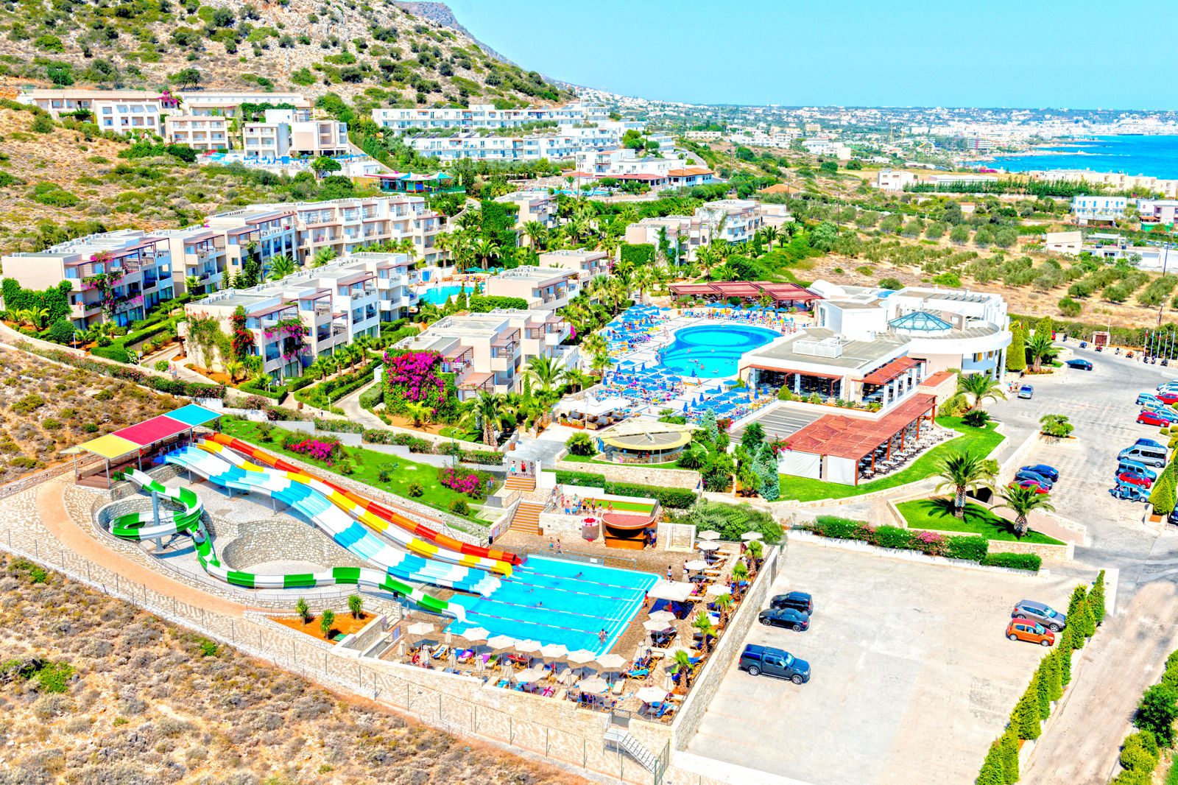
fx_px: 1112
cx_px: 589
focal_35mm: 34
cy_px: 392
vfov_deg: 38.9
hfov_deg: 55.8
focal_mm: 34
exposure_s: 1/1250
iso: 125
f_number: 5.6
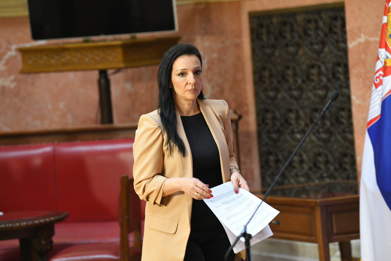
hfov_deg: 11.2
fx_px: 1987
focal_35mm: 183
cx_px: 193
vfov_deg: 7.5
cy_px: 131
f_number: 4
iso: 3200
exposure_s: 1/200
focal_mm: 180
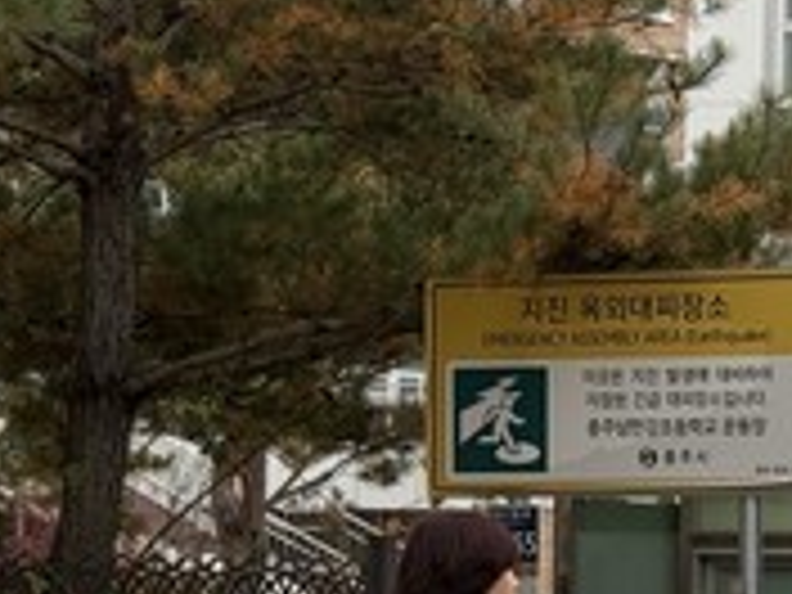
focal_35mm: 164
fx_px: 3752
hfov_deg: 11.7
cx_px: 1071
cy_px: 747
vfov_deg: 8.9
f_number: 1.78
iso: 80
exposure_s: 1/158
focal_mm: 6.76
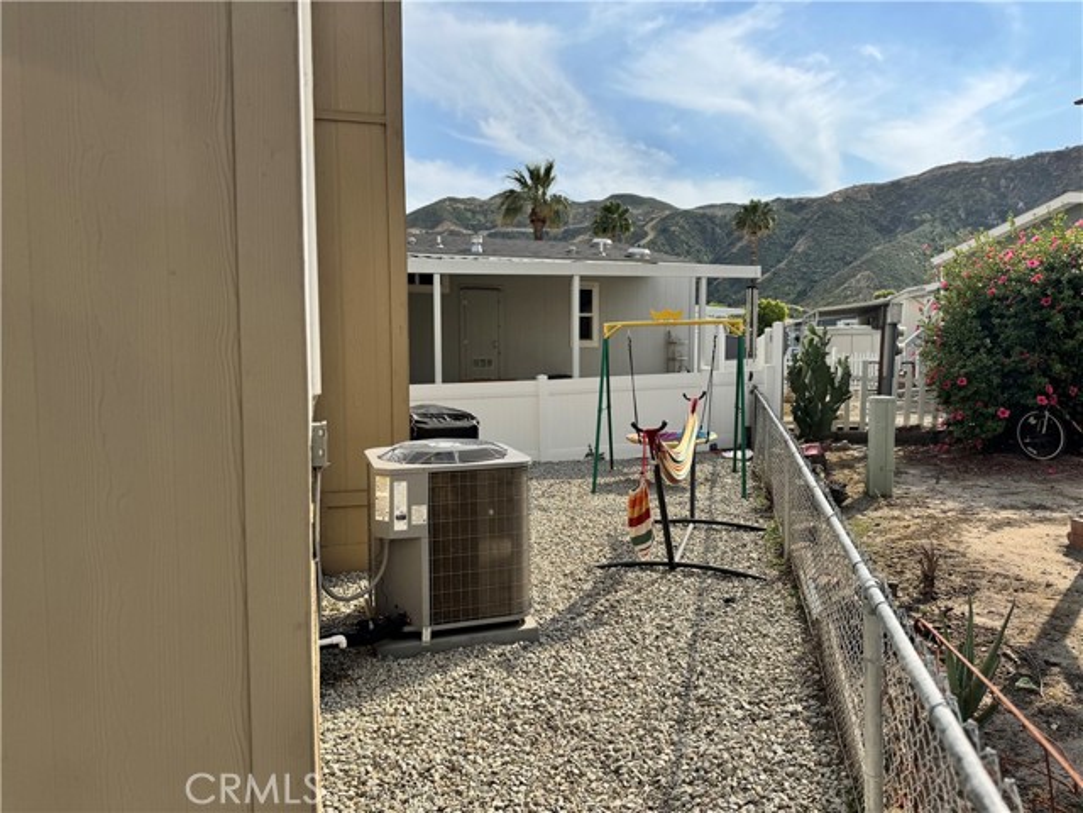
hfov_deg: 71.6
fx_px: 751
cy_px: 406
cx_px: 542
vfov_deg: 56.8
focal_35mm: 24
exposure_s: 1/4608
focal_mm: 6.76
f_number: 1.78
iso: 80
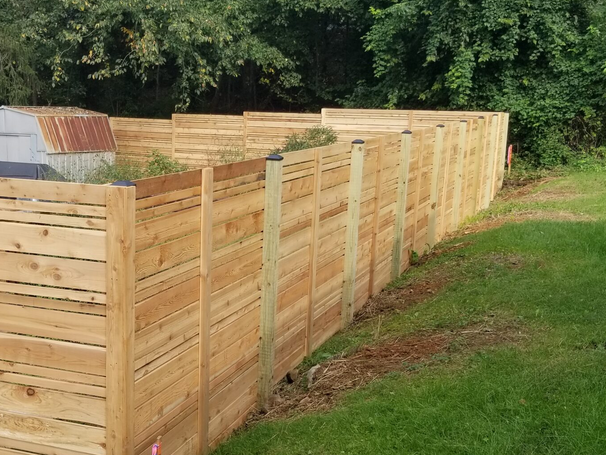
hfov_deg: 38.3
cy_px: 296
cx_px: 182
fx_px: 858
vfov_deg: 29.5
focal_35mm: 49
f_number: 1.7
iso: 50
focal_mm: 4.25
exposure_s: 1/804
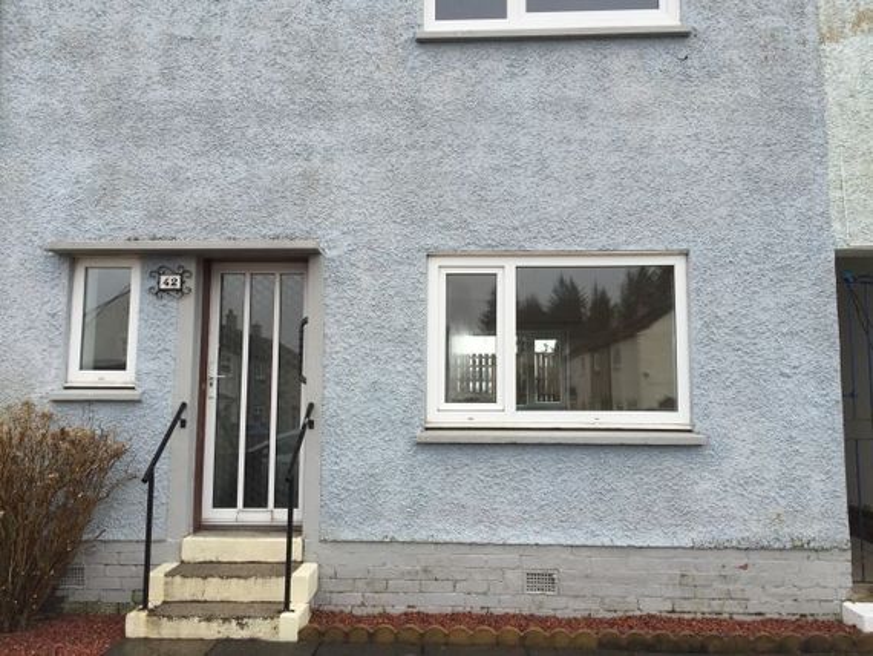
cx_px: 436
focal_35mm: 29
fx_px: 732
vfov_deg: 48.3
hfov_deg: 61.6
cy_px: 328
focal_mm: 4.15
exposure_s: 1/430
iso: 32
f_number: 2.2
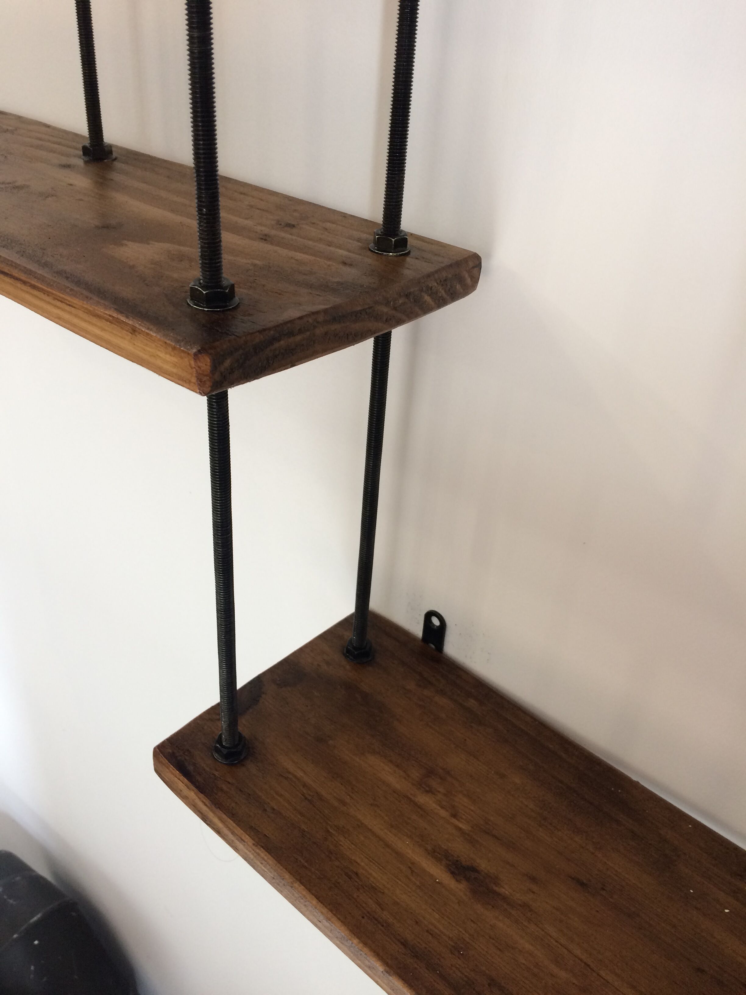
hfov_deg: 48.2
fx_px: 833
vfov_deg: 61.7
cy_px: 498
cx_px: 373
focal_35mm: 29
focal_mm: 4.15
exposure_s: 1/33
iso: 64
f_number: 2.2
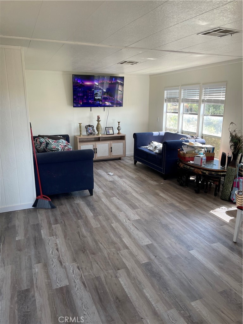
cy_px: 162
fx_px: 243
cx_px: 122
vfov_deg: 67.3
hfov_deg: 53.1
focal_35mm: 26
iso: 40
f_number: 1.6
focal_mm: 4.2
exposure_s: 1/121
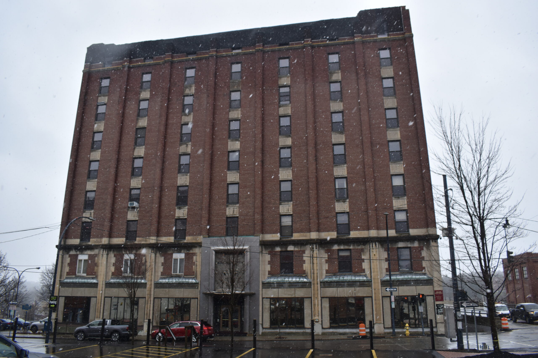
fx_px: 403
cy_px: 179
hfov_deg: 67.4
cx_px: 269
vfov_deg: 47.9
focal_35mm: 27
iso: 200
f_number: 5.6
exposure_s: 1/250
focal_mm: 18
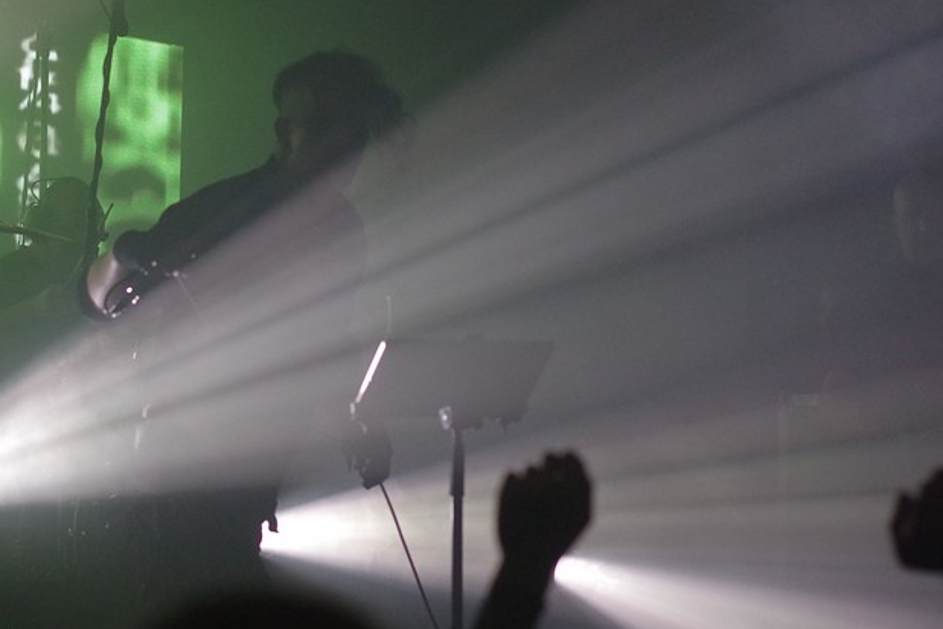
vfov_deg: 12.6
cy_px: 312
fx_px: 2856
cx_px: 338
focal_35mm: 109
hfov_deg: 18.7
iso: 1600
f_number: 2.5
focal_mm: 50
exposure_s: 1/640
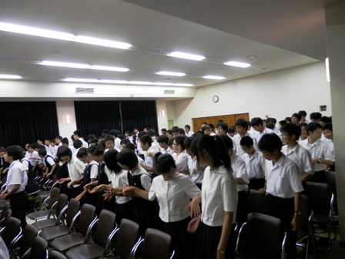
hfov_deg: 69.4
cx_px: 172
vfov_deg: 54.9
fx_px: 249
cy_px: 130
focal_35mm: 25
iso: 160
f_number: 3
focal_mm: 4.5
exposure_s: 1/30
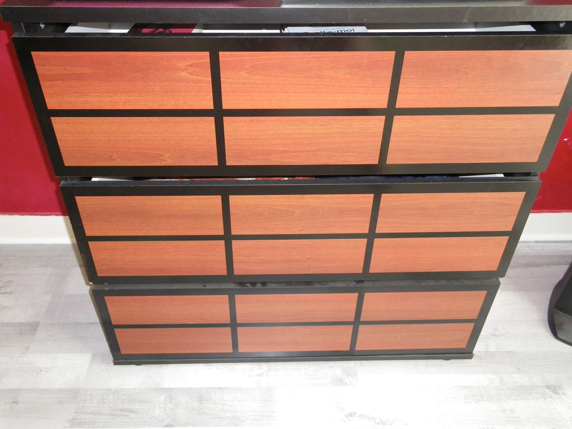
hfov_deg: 55.4
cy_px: 214
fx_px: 545
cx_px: 286
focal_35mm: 33
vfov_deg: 42.9
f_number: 2.8
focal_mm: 5.8
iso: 400
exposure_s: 1/60
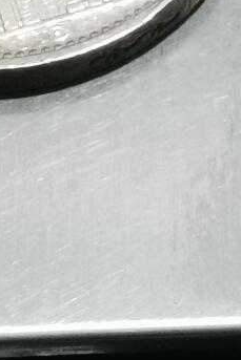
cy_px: 42
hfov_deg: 3.8
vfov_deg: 5.7
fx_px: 3611
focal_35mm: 360
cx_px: 25
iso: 160
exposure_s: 1/100
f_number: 1.9
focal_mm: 6.67
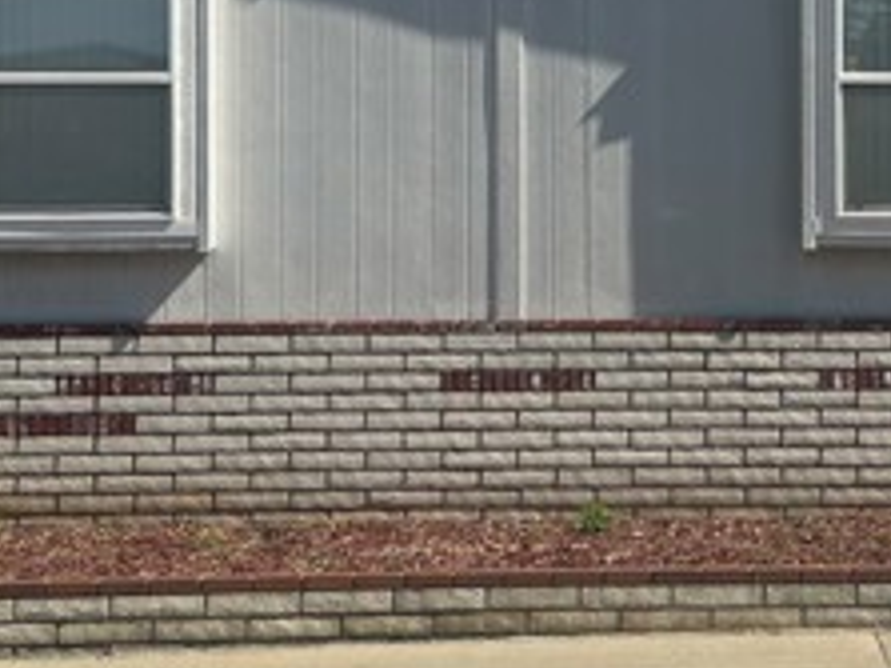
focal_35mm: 69
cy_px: 164
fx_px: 1775
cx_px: 607
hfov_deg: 28.0
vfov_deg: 21.1
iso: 80
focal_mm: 6.86
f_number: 1.78
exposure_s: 1/5848
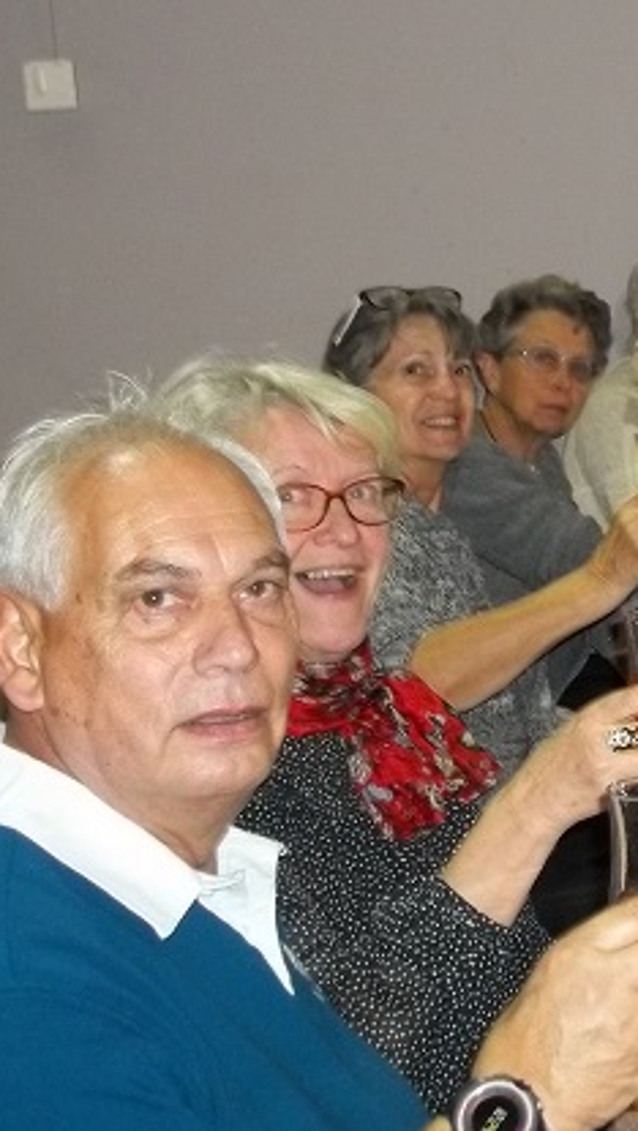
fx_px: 2372
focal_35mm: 79
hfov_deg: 14.3
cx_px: 971
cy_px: 375
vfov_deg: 26.7
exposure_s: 1/40
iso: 250
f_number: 3.2
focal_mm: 7.1
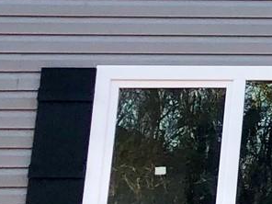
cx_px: 810
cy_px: -108
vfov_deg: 7.5
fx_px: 1524
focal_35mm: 194
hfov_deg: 8.5
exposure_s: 1/265
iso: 20
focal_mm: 3.99
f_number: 1.8
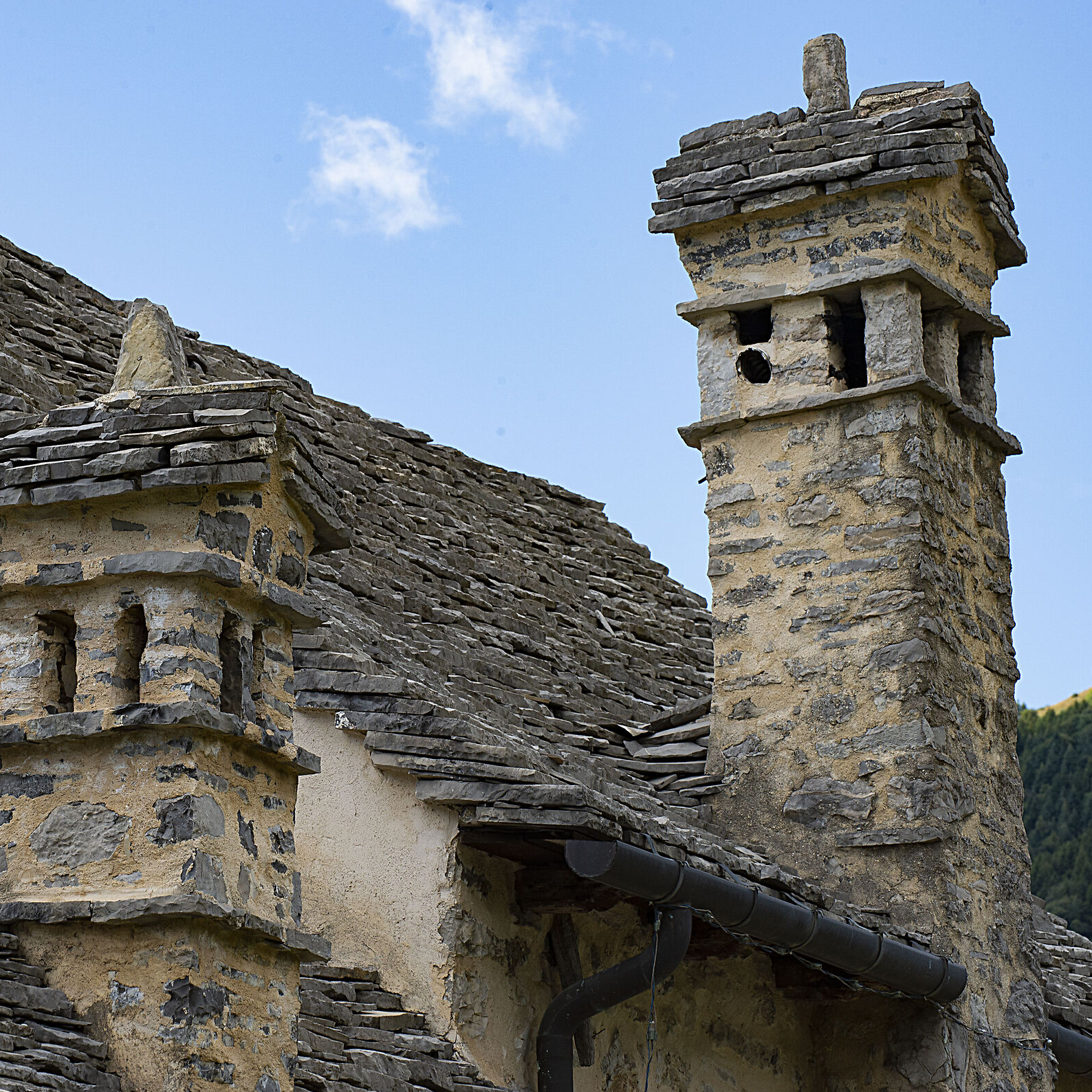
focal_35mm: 154
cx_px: 422
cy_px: 547
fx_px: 5496
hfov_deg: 11.3
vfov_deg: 11.3
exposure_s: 1/400
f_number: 11
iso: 800
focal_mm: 120
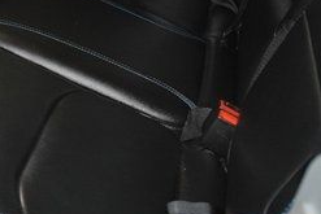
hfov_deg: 26.8
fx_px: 625
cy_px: 53
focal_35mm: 70
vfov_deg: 19.3
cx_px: -22
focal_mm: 18
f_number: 3.5
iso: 3200
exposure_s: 1/125
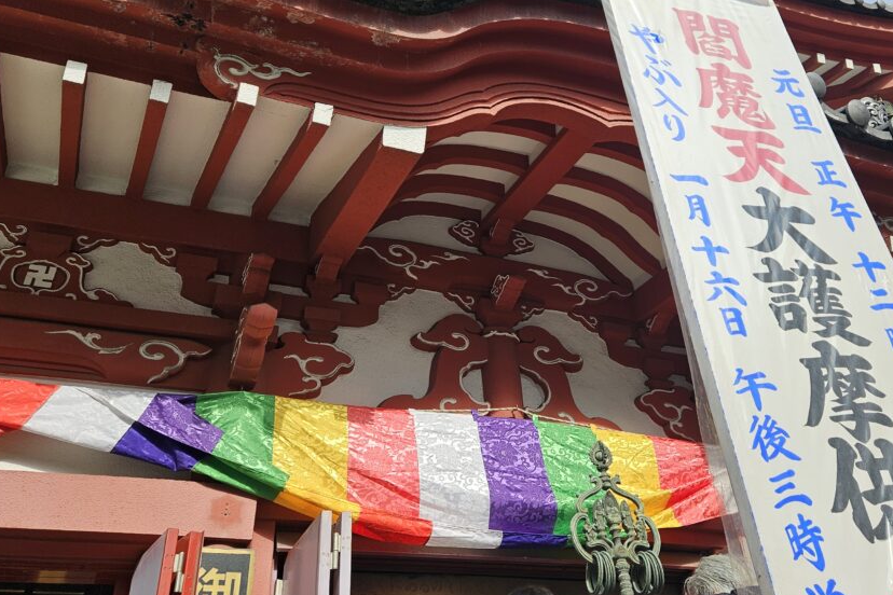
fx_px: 918
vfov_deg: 35.0
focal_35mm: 37
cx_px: 506
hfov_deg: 51.7
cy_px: 137
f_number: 1.8
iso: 25
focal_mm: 5.4
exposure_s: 1/1414
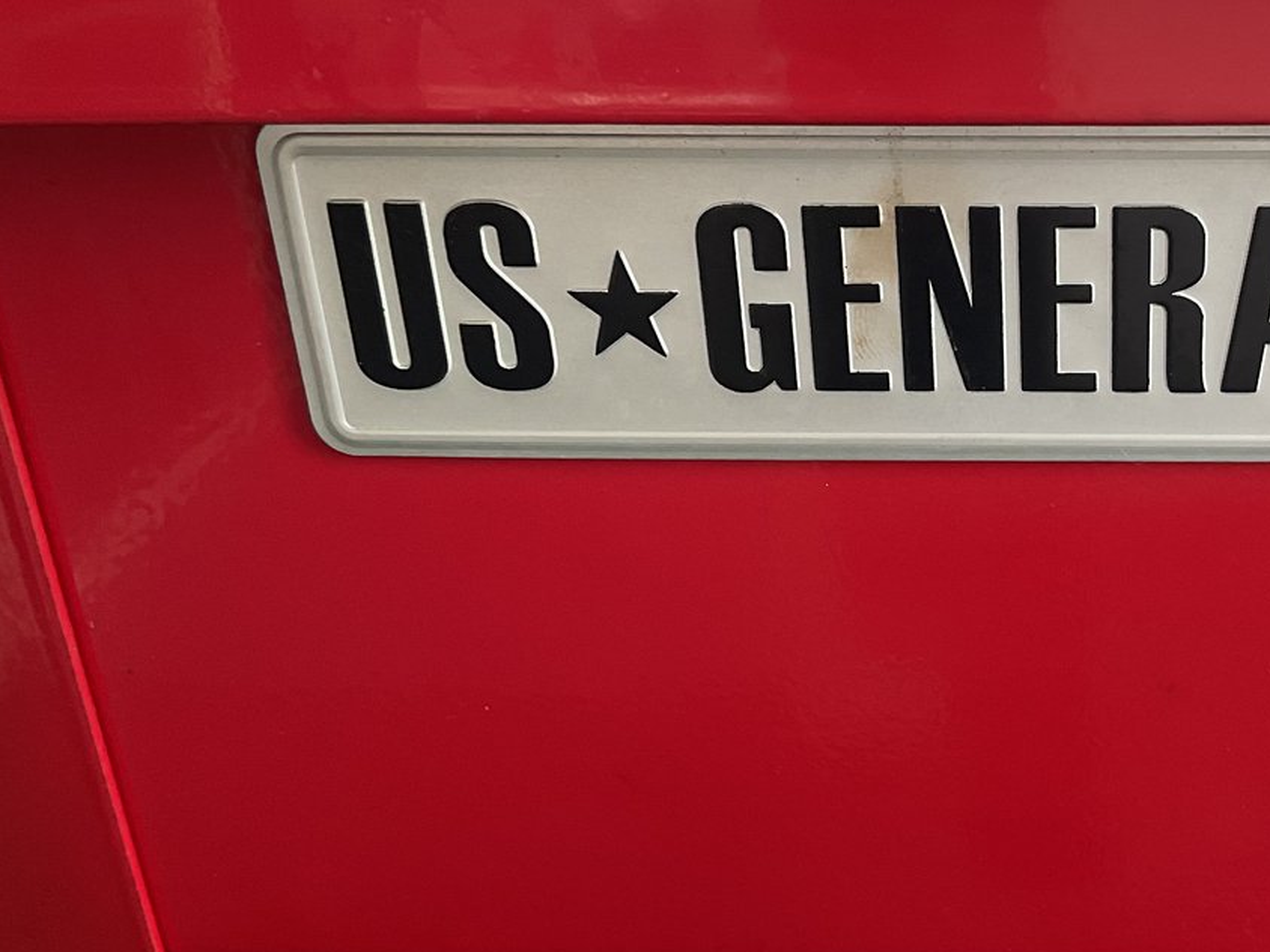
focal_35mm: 52
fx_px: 1908
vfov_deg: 27.9
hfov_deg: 35.2
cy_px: 589
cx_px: 1078
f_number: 1.8
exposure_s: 1/60
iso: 64
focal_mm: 3
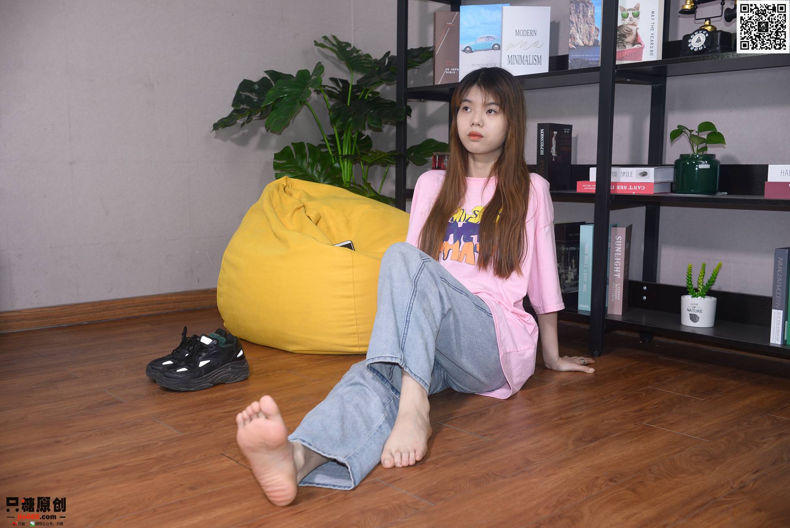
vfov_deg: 37.9
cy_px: 264
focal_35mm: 35
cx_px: 395
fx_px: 768
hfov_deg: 54.4
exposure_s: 1/125
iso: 500
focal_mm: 35
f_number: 5
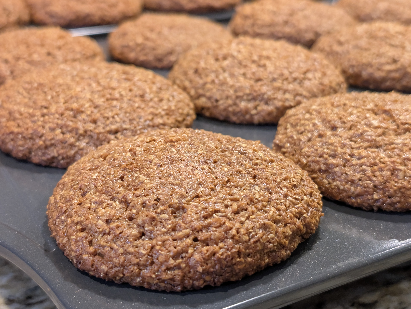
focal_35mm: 49
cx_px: 206
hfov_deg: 38.9
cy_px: 154
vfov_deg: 29.7
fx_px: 583
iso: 485
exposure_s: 1/60
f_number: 1.68
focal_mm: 6.9
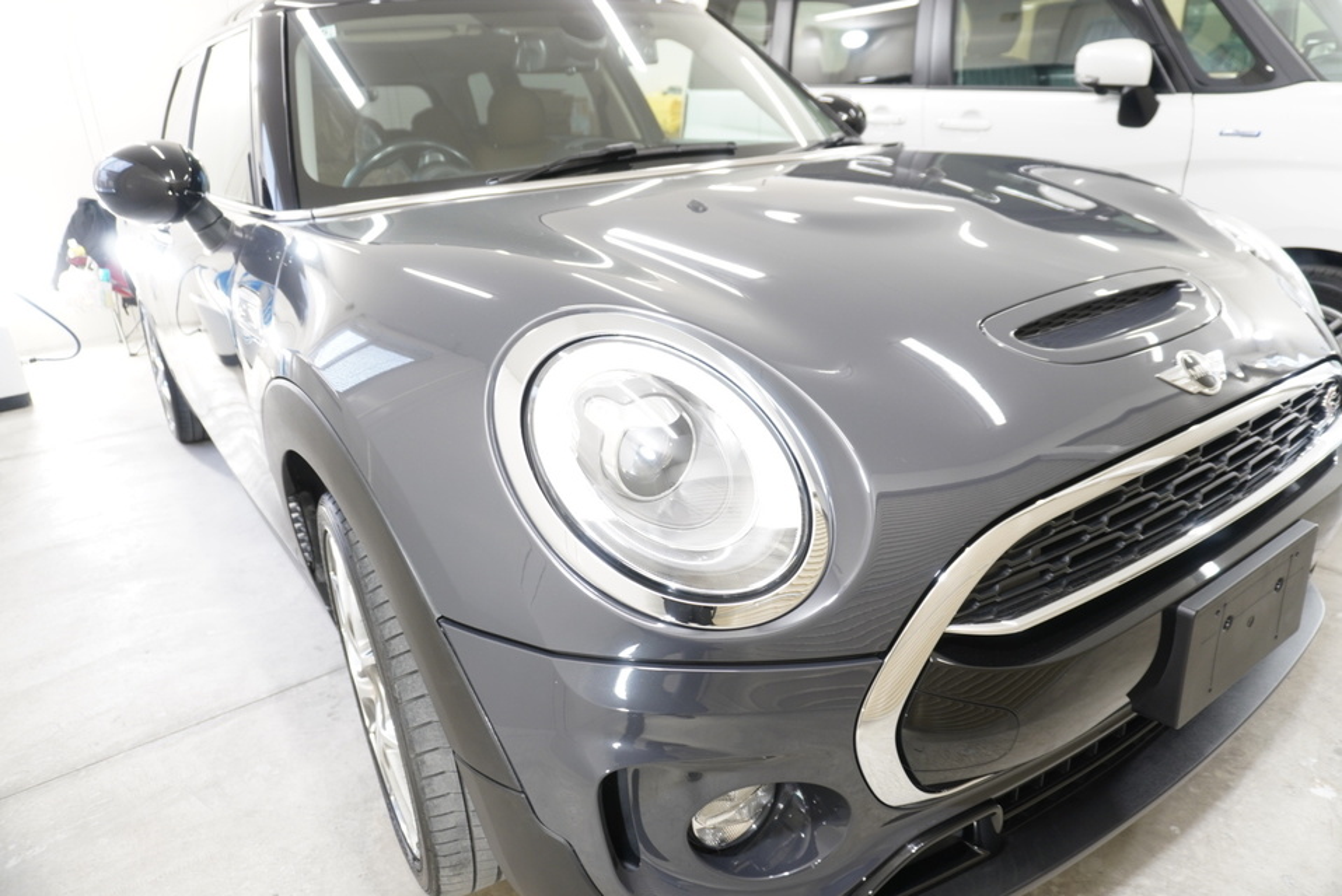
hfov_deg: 73.7
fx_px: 895
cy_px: 448
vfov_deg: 53.2
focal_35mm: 24
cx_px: 671
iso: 250
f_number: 3.5
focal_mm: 16
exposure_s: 1/30
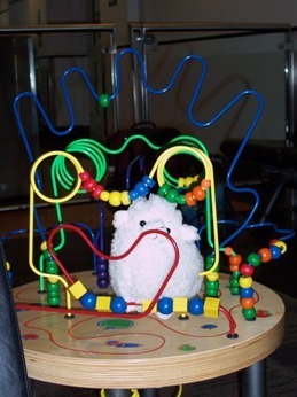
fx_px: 756
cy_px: 198
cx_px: 148
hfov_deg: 22.2
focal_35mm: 66
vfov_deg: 29.4
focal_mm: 10.8
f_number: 4
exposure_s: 1/90
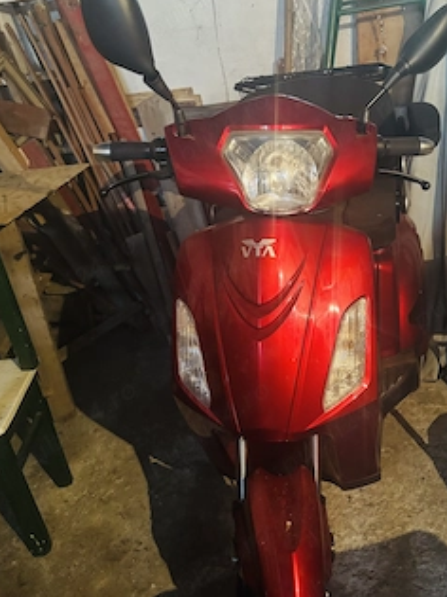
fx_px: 569
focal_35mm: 33
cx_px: 275
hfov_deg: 42.6
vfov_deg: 55.3
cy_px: 315
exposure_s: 1/25
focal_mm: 5.96
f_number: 1.6
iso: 640
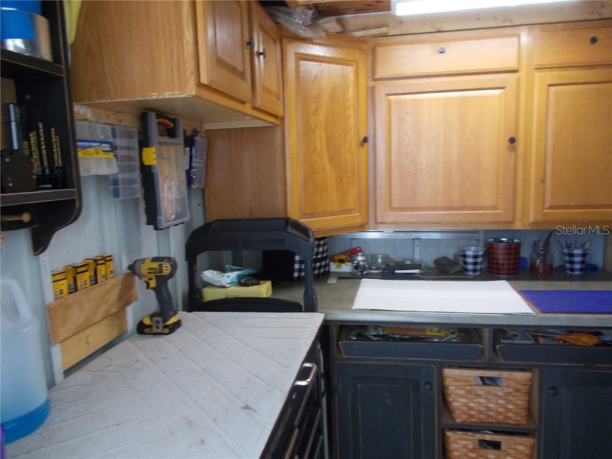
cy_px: 230
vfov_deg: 53.1
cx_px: 306
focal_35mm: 26
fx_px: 460
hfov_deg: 67.3
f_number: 3.2
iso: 180
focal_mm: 4.6
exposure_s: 1/25
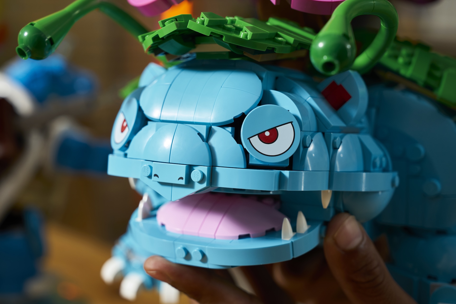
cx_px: 228
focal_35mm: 70
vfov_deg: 19.5
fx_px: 887
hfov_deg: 28.8
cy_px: 152
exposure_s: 1/50
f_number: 5.6
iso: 500
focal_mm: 70
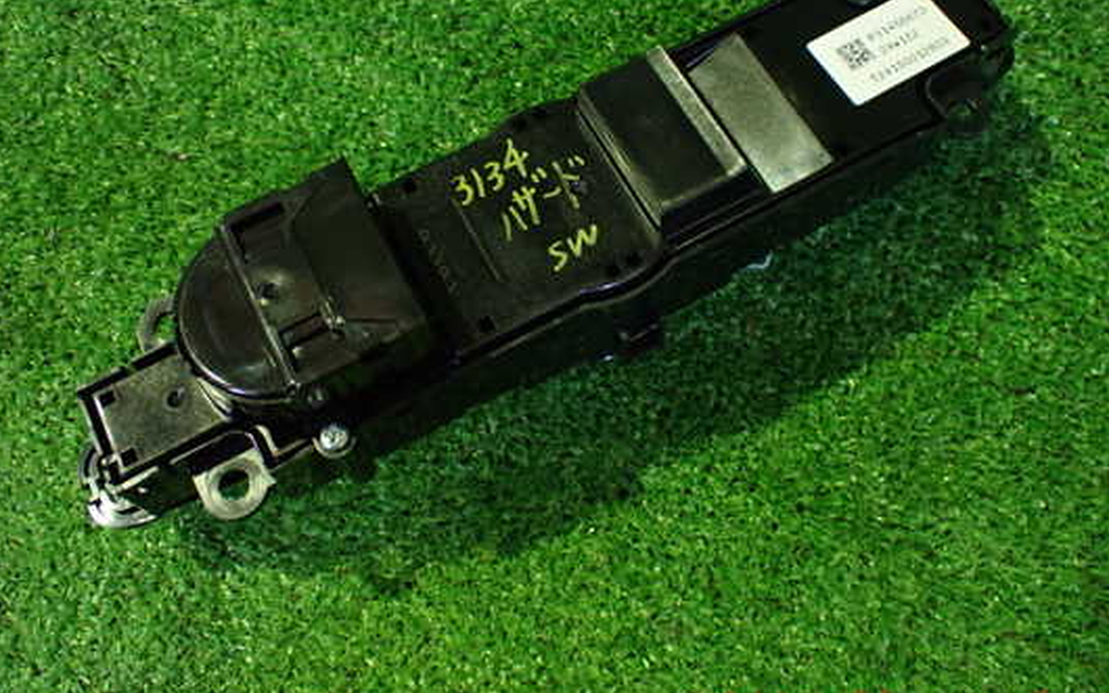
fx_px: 1088
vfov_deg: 35.2
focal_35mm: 36
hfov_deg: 54.0
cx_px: 571
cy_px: 268
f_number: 2.3
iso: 1000
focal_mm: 5.4
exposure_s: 1/30
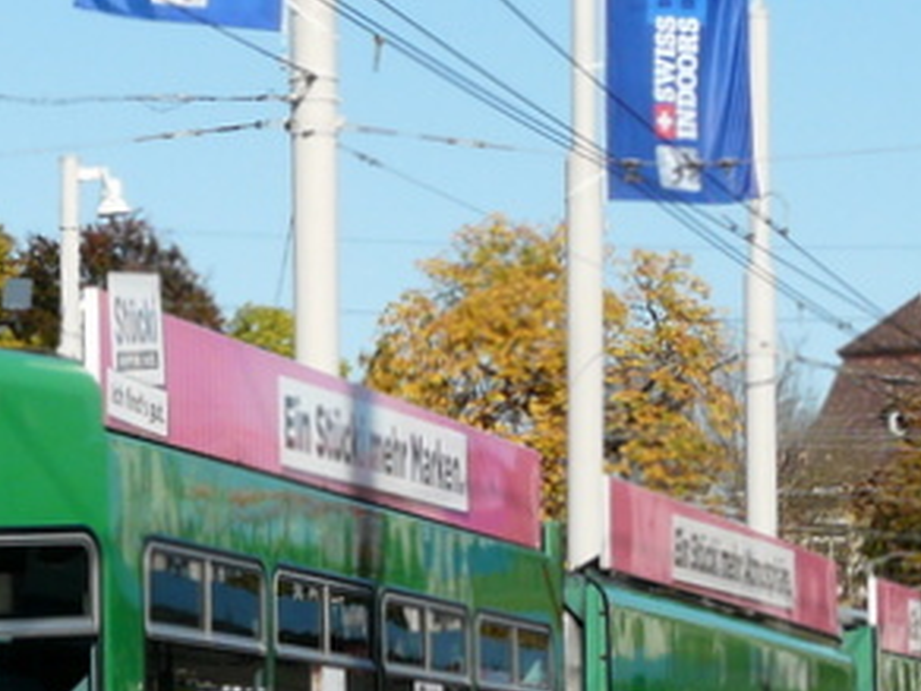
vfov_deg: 7.1
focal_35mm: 209
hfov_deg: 9.4
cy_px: 549
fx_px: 5561
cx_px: 6
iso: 100
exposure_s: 1/500
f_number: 5.6
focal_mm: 10
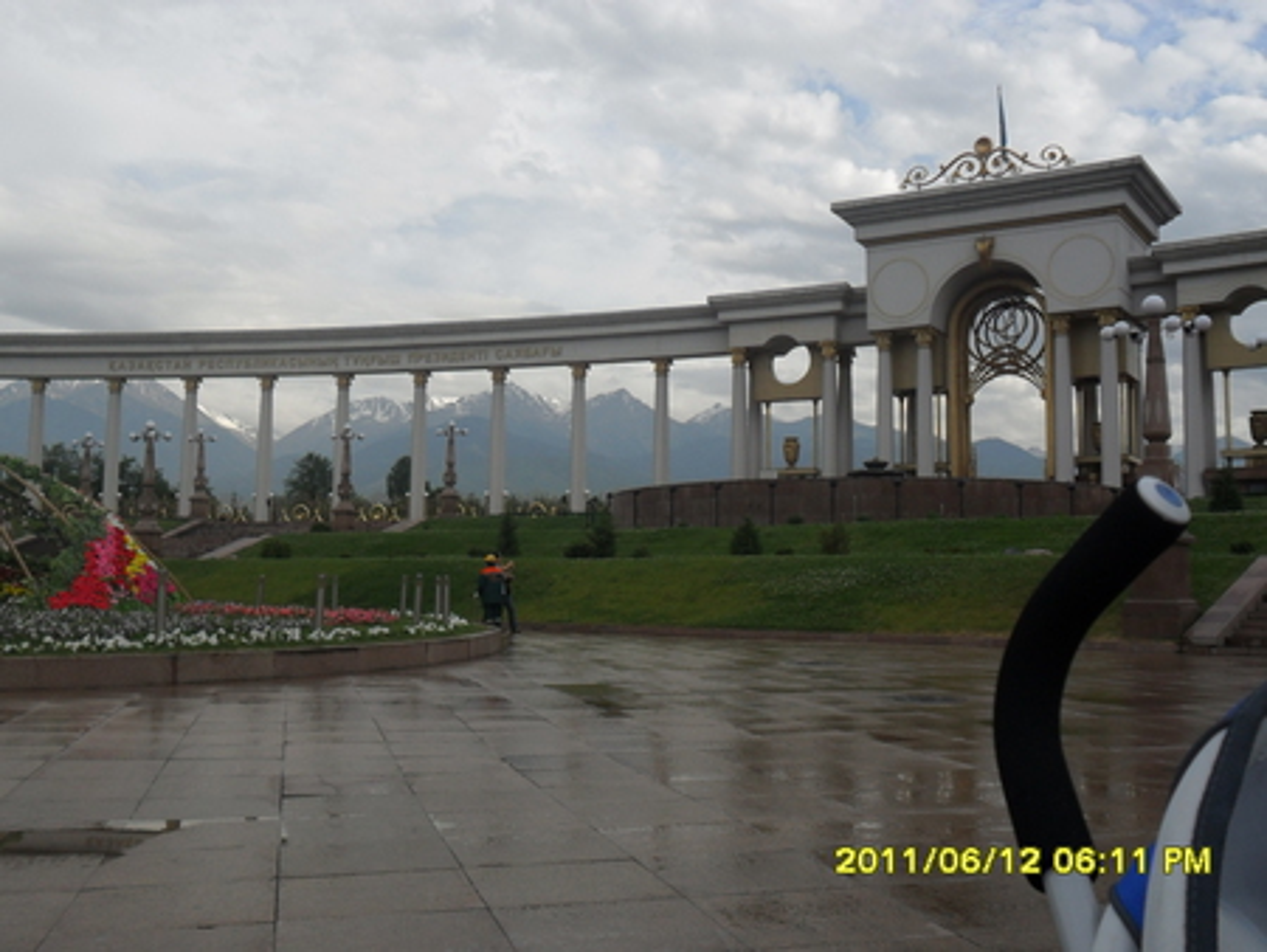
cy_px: 476
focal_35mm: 37
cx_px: 634
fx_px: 1355
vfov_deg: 38.7
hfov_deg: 50.1
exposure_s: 1/1000
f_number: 4
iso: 100
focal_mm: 6.6
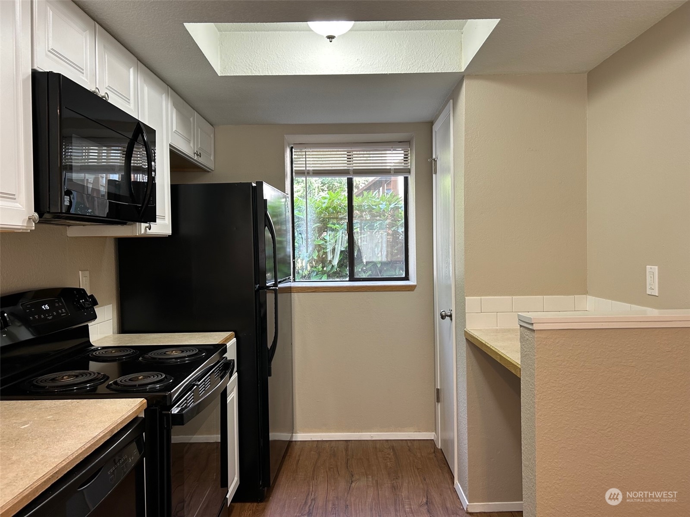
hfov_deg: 67.3
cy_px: 258
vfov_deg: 53.1
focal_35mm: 26
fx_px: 518
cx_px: 345
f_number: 1.5
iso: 80
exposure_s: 1/60
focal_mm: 5.7
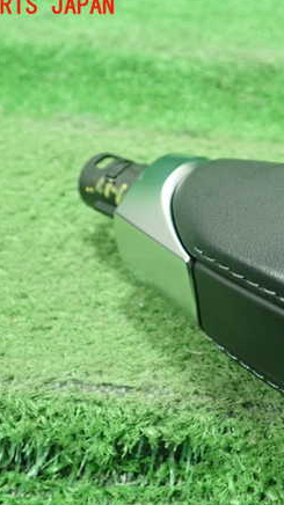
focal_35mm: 45
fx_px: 603
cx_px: 252
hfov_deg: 25.7
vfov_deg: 45.5
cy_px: 252
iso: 640
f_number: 2.3
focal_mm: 5.5
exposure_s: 1/125
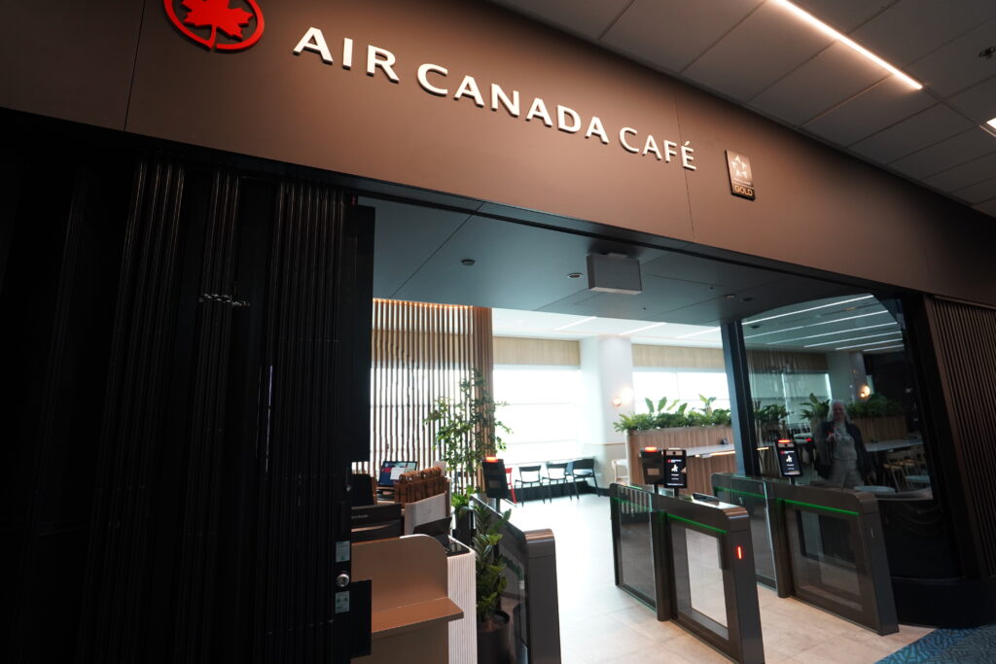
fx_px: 443
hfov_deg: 96.7
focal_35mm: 16
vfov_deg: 73.8
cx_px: 498
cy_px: 332
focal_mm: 16
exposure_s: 1/160
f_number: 4
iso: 1600
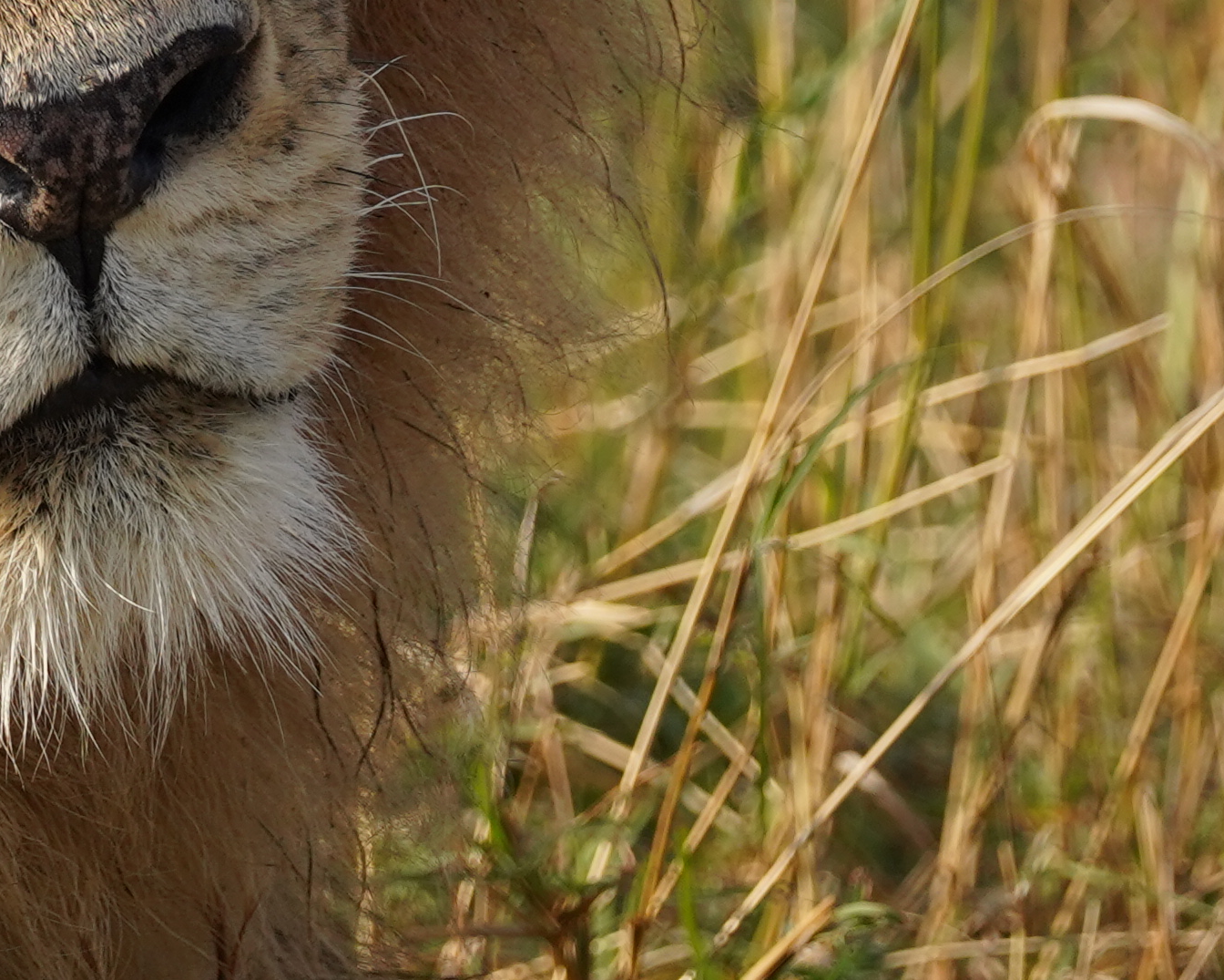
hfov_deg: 1.4
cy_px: -270
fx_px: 50287
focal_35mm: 1388
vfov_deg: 1.1
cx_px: -4
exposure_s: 1/1250
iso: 640
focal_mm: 331.3
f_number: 6.3
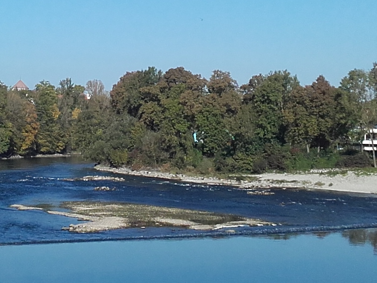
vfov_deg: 14.8
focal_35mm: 99
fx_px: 1078
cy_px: 41
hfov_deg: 19.8
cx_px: 117
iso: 50
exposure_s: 1/1489
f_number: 2.2
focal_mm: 3.31
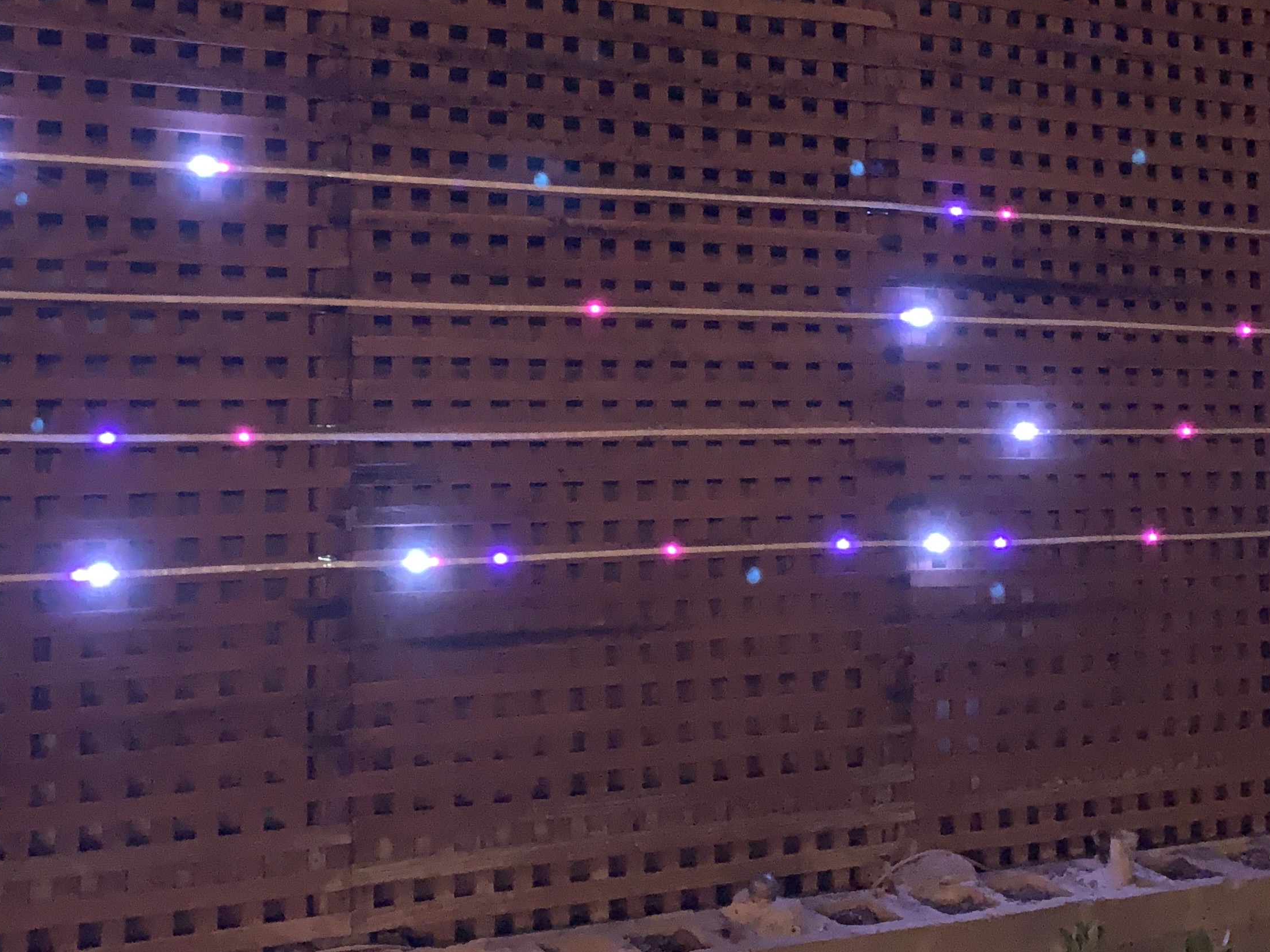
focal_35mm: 47
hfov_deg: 40.2
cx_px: 476
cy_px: 392
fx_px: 1725
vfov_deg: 30.8
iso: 1600
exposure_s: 1/4
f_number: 1.8
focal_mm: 4.25
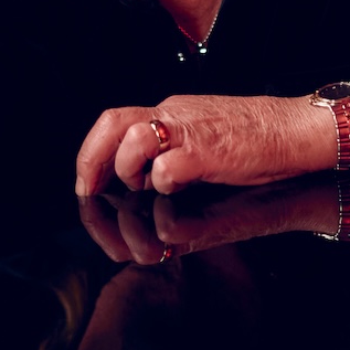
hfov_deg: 6.8
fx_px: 2951
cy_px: 22
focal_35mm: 258
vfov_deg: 6.8
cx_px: 234
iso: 1000
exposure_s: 1/100
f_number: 1.8
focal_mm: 55
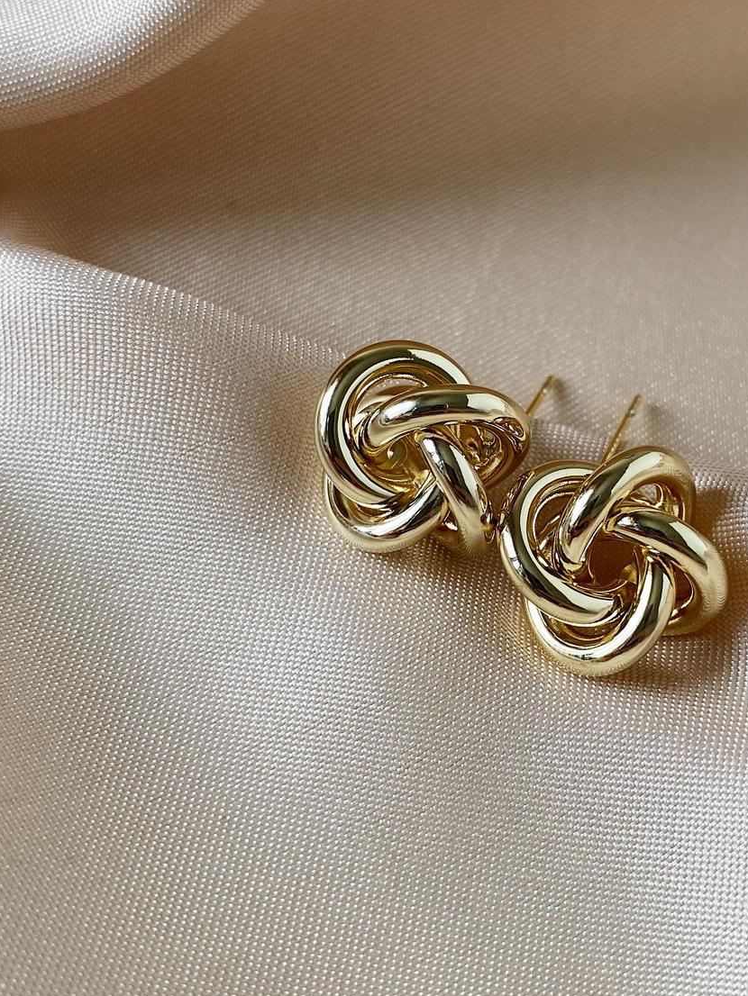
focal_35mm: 47
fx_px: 1354
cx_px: 499
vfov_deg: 40.3
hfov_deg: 30.7
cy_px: 409
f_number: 1.8
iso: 40
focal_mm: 4.25
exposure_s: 1/122
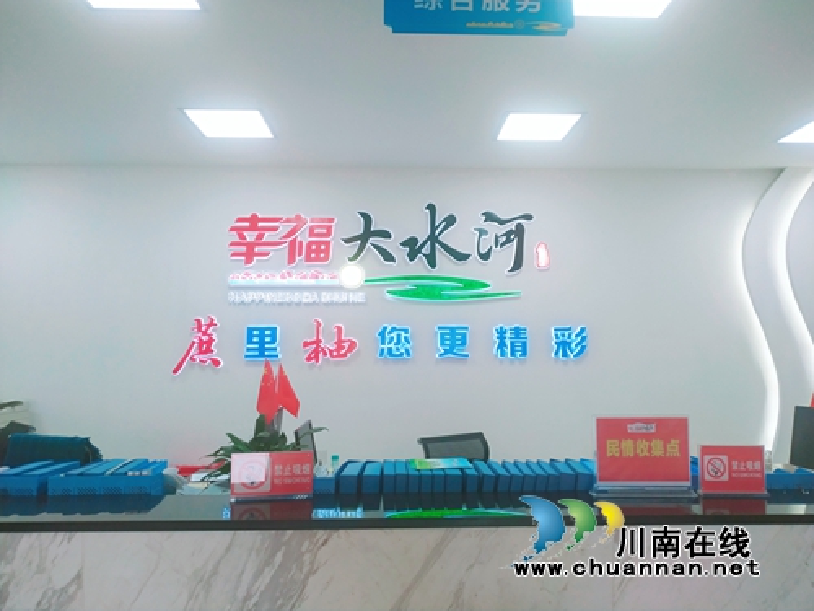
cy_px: 306
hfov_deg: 71.6
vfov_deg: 56.8
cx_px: 407
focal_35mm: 24
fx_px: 564
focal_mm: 3.94
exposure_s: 1/100
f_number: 1.9
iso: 125
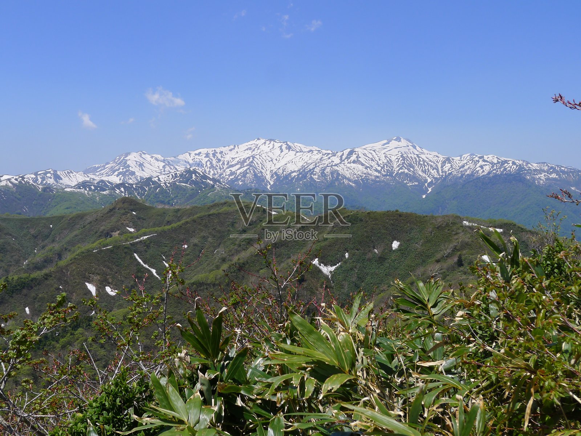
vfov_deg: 30.9
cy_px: 218
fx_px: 789
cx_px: 290
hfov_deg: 40.4
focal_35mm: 47
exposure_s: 1/1000
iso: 80
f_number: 4
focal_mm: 10
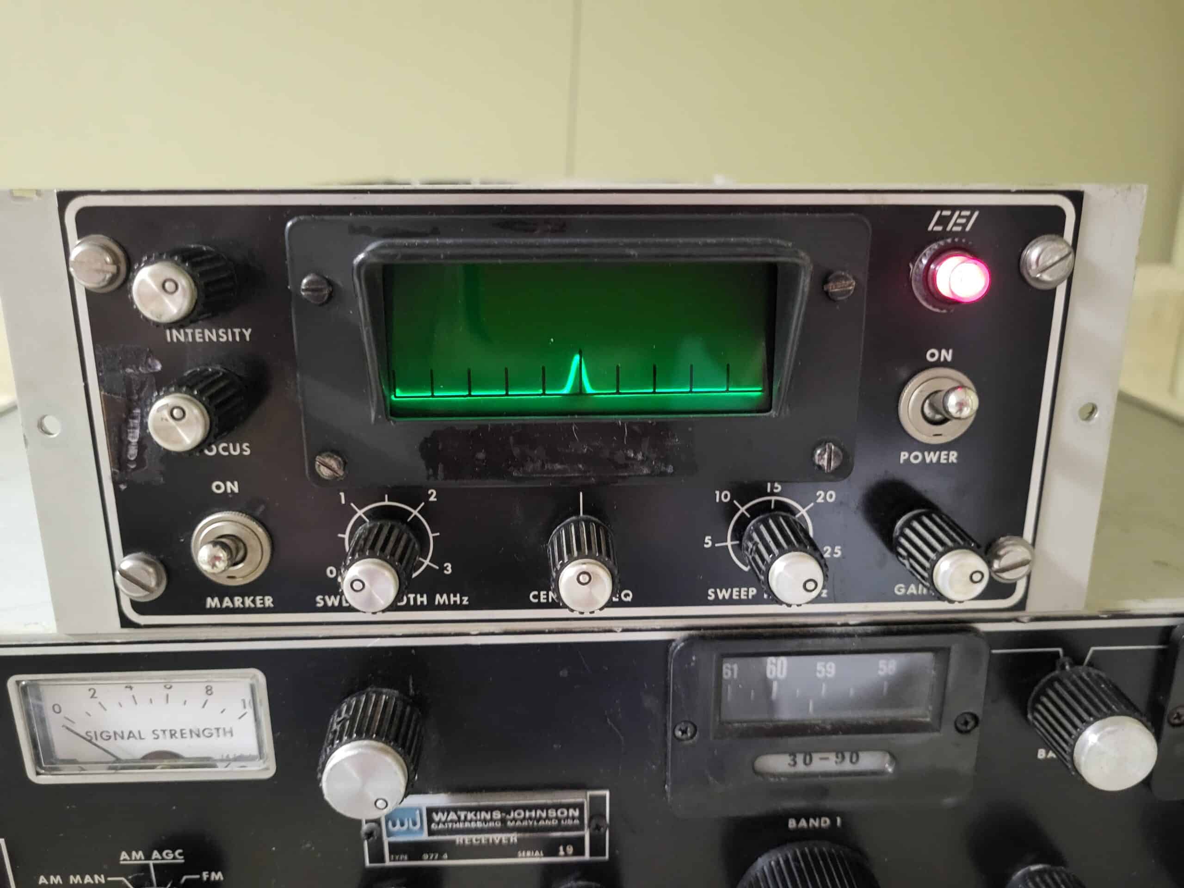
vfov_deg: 53.1
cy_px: 444
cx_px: 592
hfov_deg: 67.3
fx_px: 889
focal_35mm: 26
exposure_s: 1/24
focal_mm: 5.4
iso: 1600
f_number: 1.8
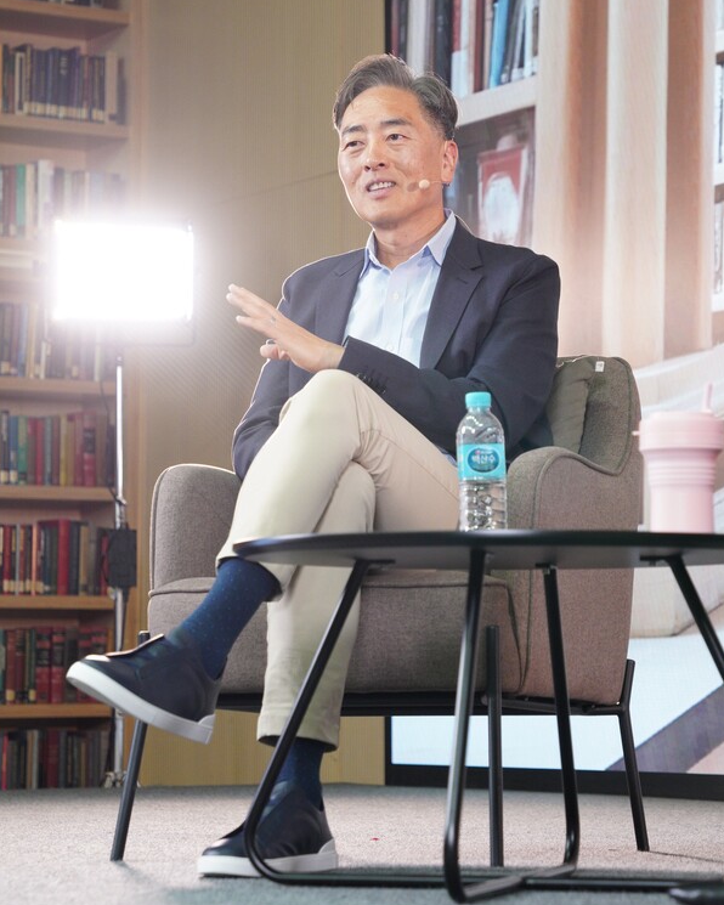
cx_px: 363
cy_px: 379
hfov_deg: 13.0
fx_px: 3187
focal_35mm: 119
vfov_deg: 16.2
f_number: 4
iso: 1250
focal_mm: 70
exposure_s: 1/125
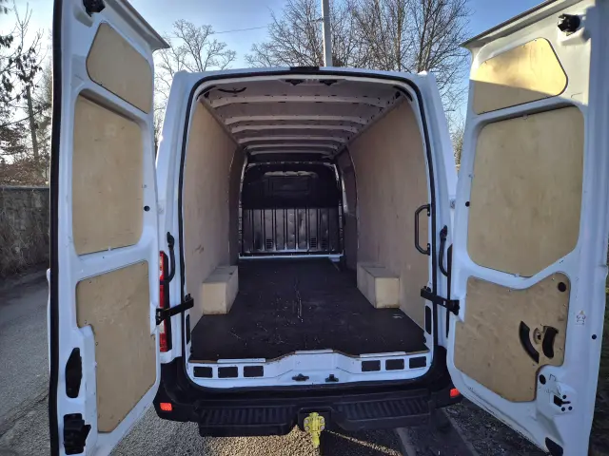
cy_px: 228
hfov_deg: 73.9
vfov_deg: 58.9
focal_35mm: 23
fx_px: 405
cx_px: 304
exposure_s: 1/909
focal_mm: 5.4
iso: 25
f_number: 1.8
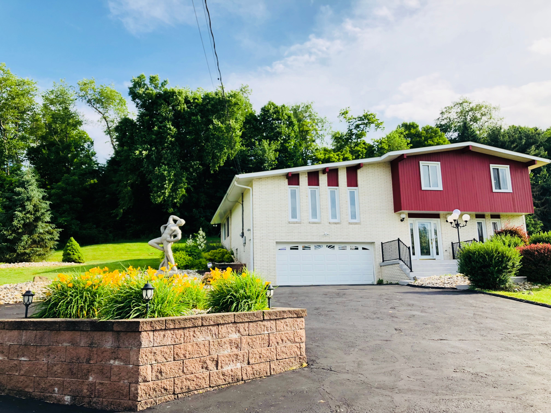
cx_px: 276
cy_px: 206
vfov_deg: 49.7
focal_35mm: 28
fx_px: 446
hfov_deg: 63.4
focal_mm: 3.99
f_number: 1.8
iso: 20
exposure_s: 1/685
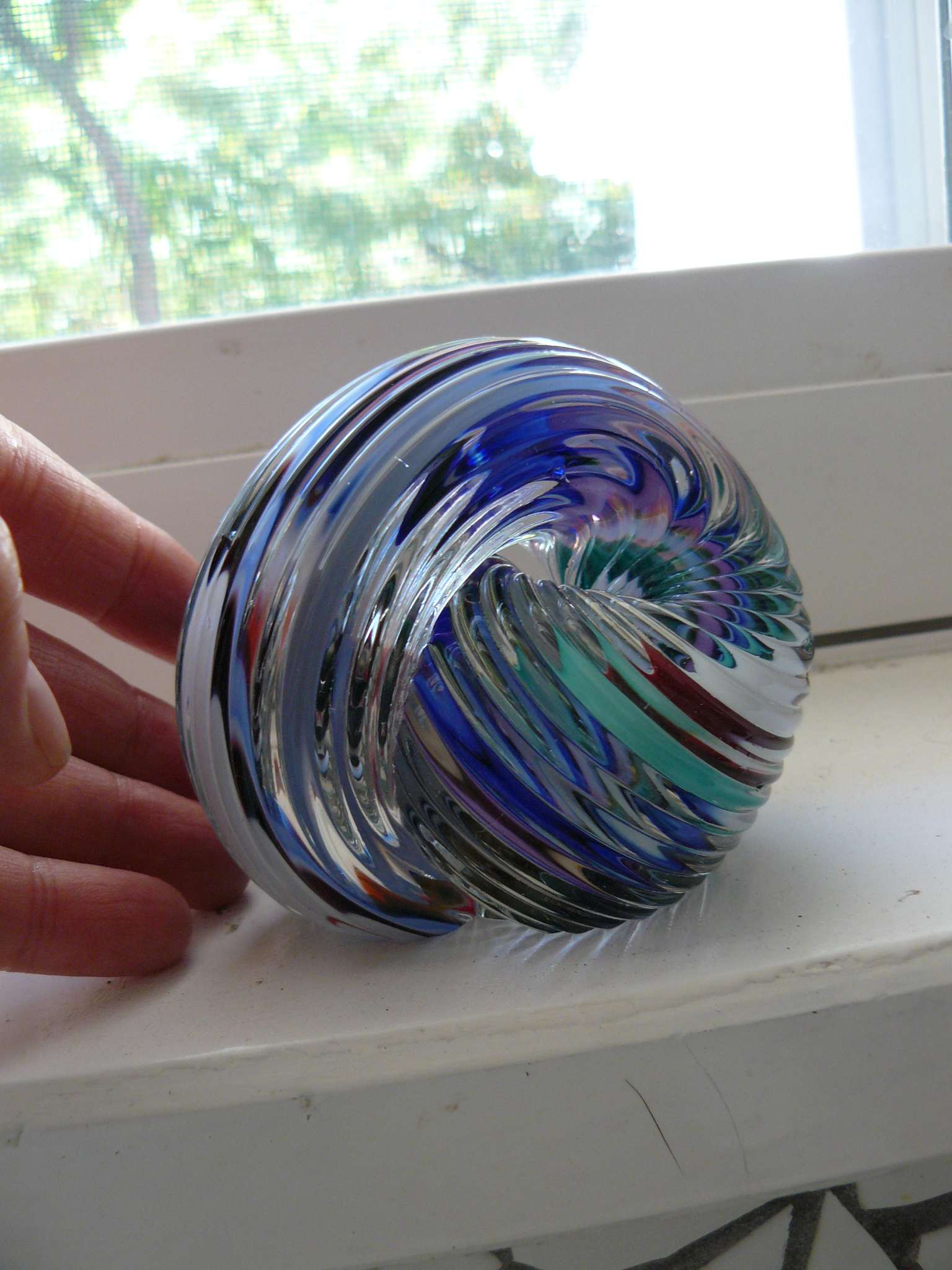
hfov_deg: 39.7
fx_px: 1320
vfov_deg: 51.4
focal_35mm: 36
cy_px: 635
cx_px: 476
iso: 160
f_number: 2.8
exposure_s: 1/30
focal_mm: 6
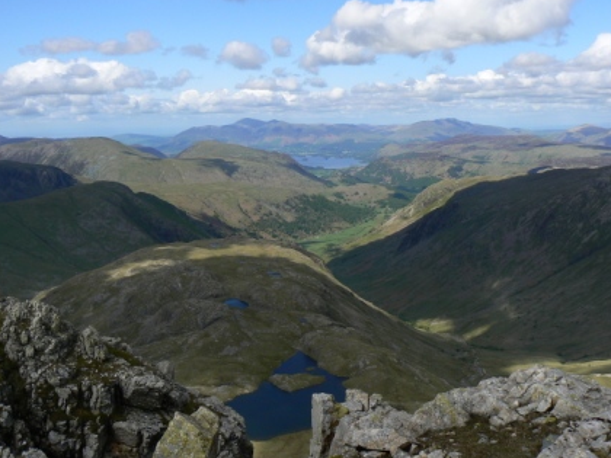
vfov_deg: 38.7
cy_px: 231
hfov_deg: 50.1
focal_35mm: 37
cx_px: 298
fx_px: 653
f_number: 7.1
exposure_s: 1/400
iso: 80
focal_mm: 6
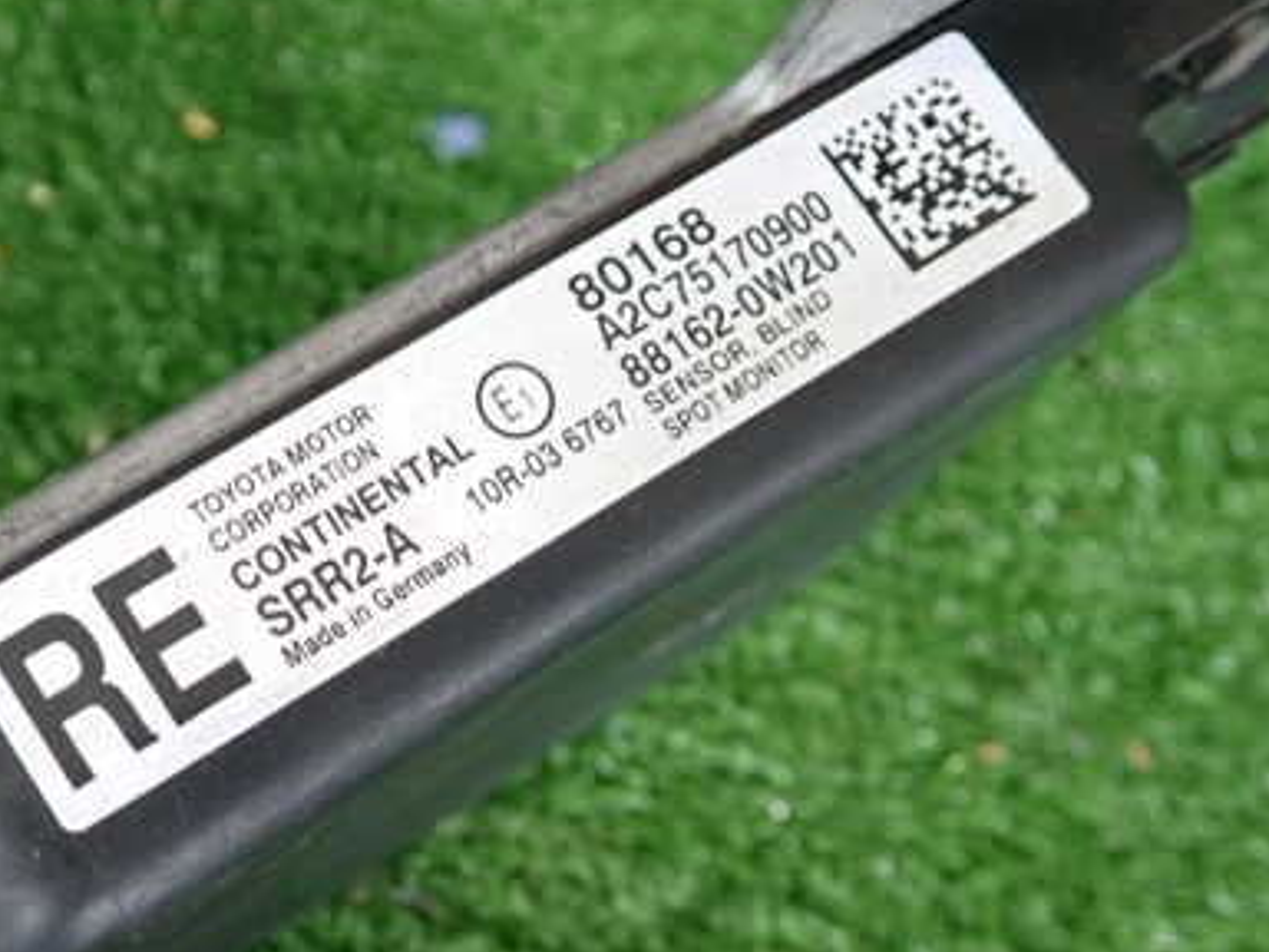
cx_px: 317
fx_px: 1833
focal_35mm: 50
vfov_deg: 29.0
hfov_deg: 37.3
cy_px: 618
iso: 200
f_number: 2.4
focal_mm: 5.79
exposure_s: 1/40
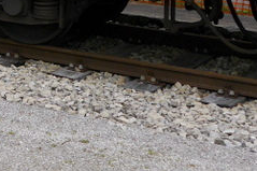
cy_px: -123
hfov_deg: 12.9
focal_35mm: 134
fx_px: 956
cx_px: -292
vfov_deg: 9.8
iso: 160
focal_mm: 14
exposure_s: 1/250
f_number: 5.6
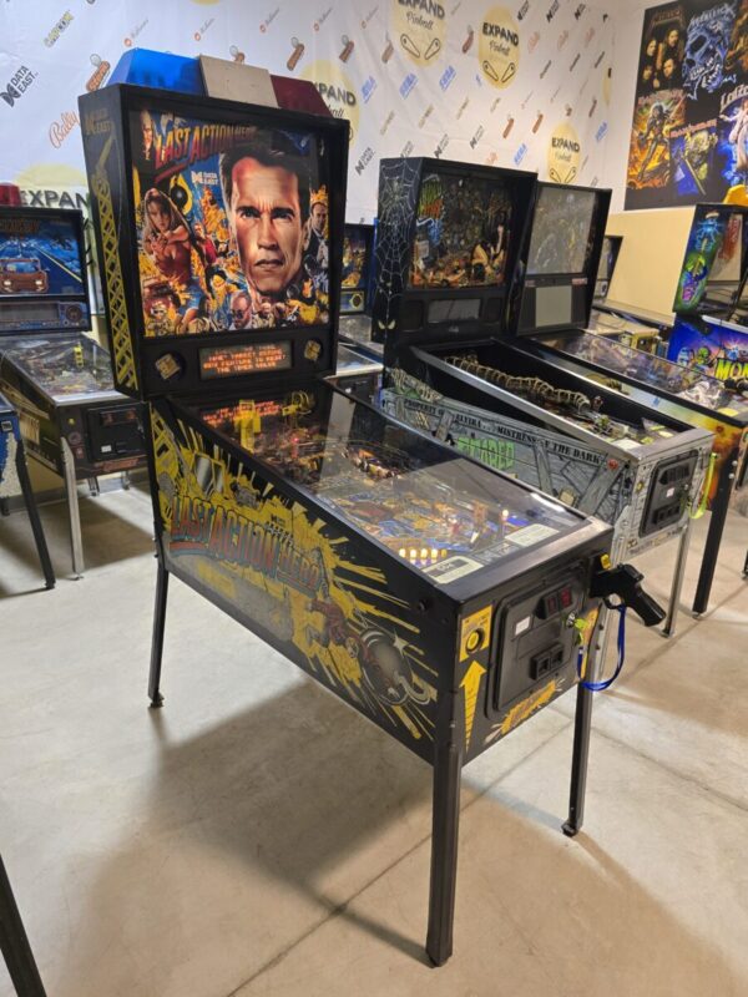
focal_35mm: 23
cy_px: 498
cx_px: 374
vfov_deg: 73.9
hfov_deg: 58.9
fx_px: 663
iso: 500
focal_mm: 6.3
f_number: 1.7
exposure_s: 1/100
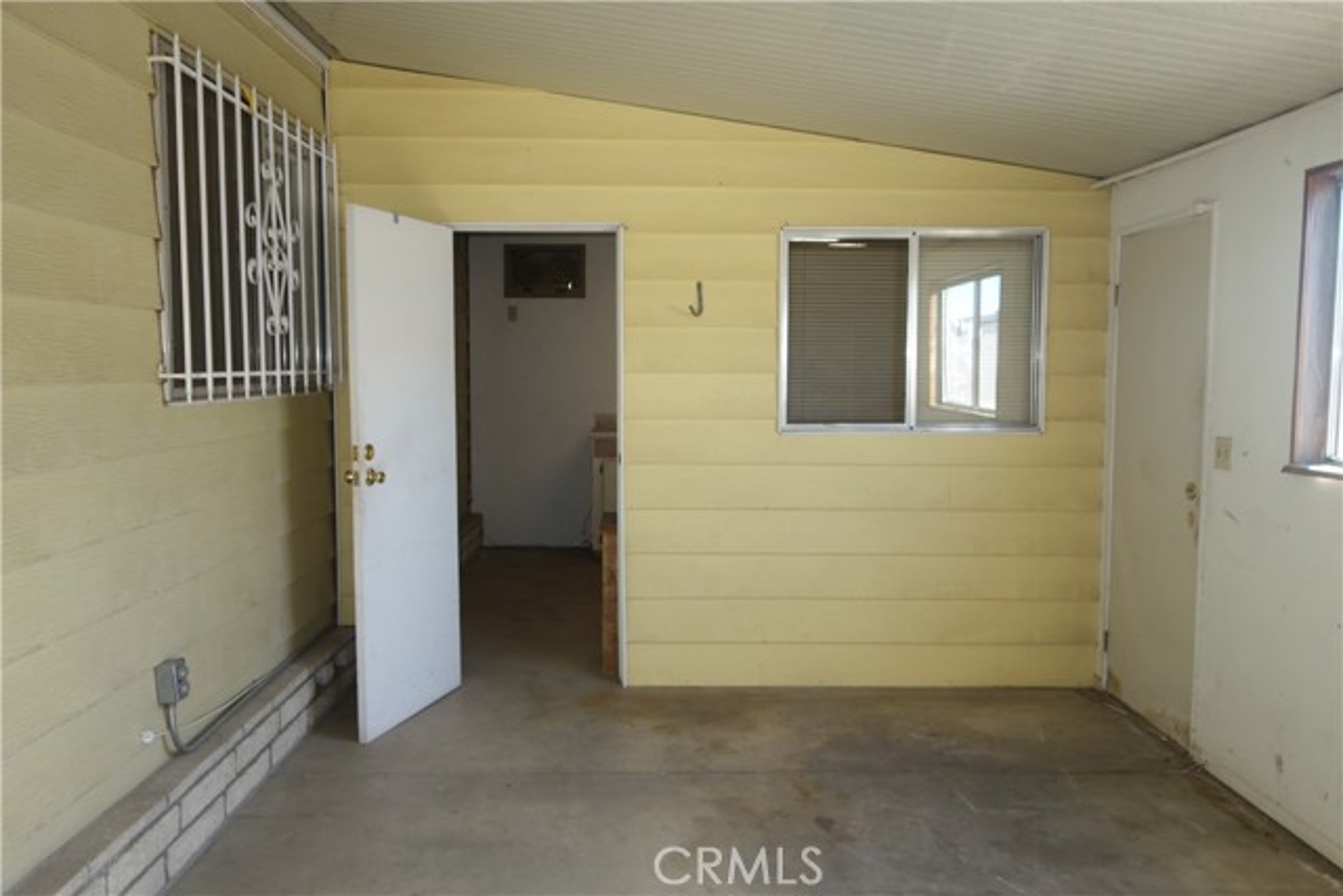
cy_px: 448
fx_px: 1045
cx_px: 672
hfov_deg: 65.5
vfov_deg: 46.4
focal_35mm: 28
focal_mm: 10.4
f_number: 2.2
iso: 125
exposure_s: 1/100
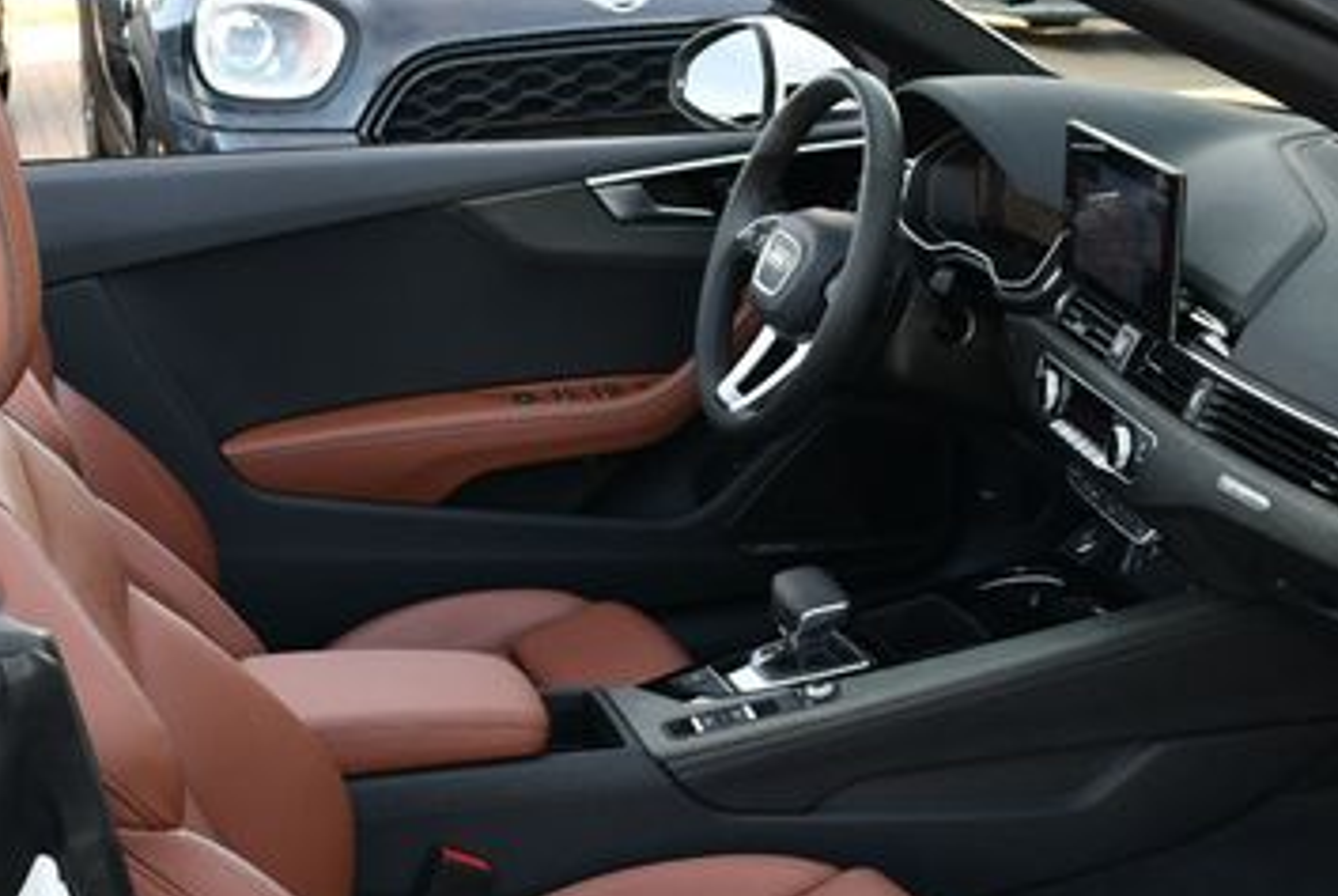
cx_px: 582
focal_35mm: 65
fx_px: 2419
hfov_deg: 30.9
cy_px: 718
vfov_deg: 20.7
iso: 400
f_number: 4
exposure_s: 1/250
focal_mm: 18
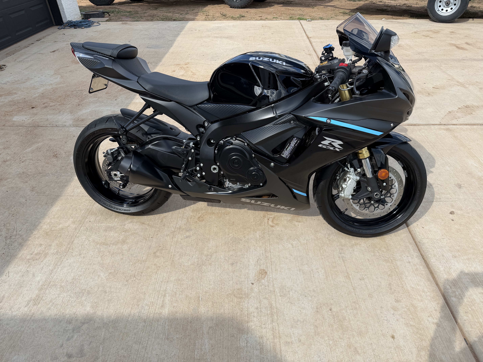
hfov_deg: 71.6
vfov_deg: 56.8
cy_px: 181
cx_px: 242
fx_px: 335
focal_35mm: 24
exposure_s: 1/2801
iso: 80
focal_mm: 6.76
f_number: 1.78
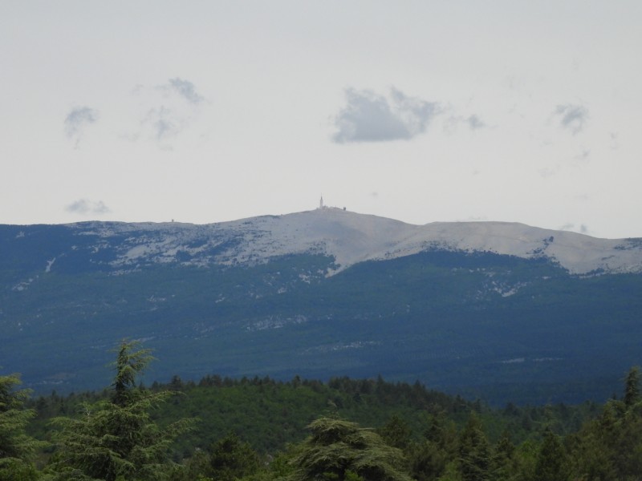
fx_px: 3431
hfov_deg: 10.7
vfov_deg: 8.0
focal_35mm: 185
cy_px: 240
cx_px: 321
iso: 400
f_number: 8
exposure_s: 1/2000
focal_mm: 33
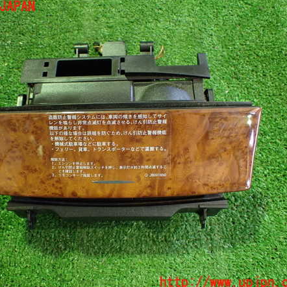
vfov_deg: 46.0
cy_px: 145
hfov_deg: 45.7
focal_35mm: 36
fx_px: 338
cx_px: 112
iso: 800
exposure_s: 1/50
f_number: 2.3
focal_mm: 5.4
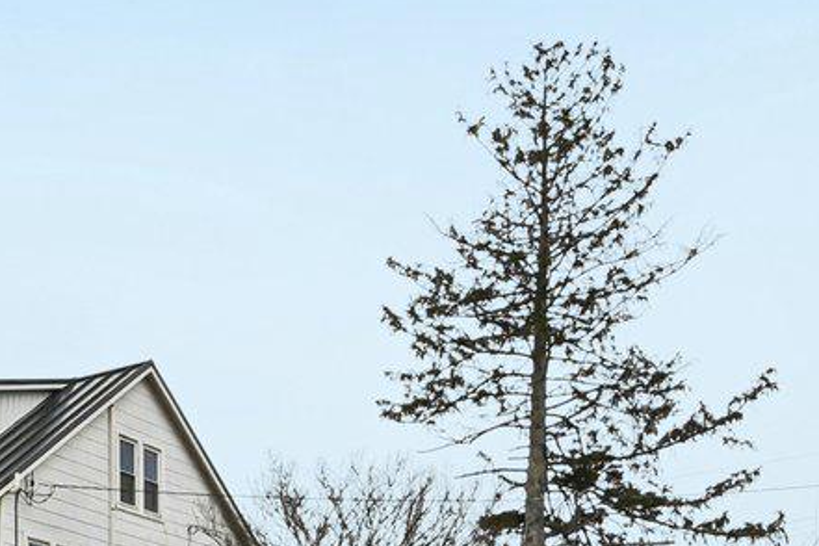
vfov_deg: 19.6
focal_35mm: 65
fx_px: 1479
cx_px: -98
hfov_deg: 28.0
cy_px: 662
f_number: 8
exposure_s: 1/500
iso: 100
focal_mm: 14
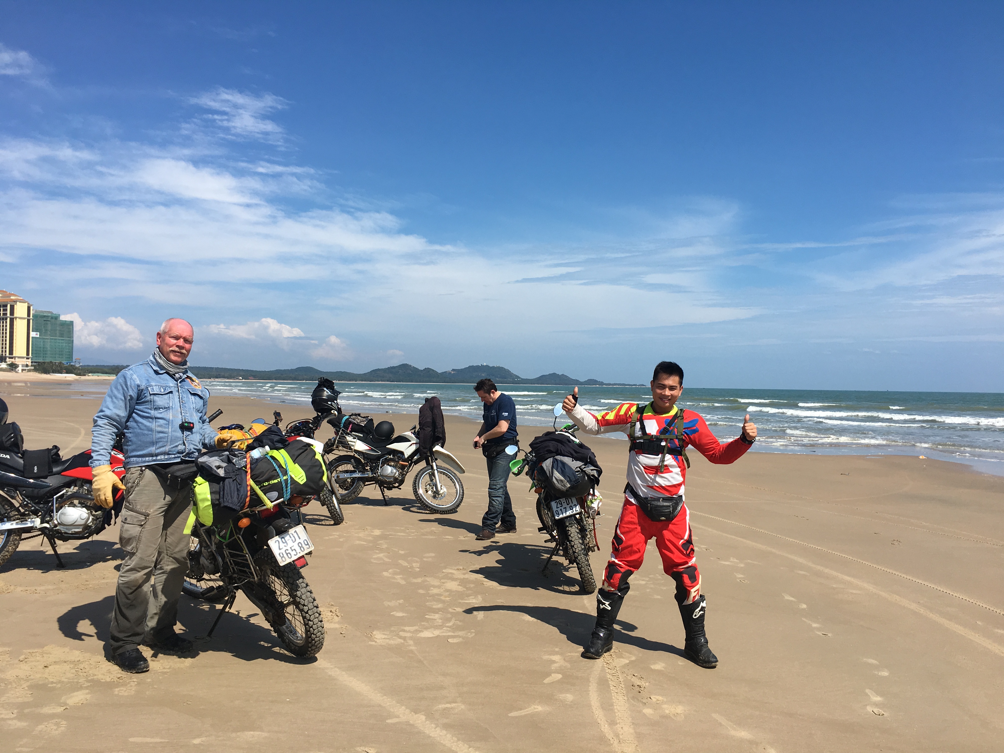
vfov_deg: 48.2
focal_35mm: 29
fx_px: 841
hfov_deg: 61.7
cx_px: 502
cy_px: 376
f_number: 2.2
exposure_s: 1/2481
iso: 25
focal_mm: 4.15
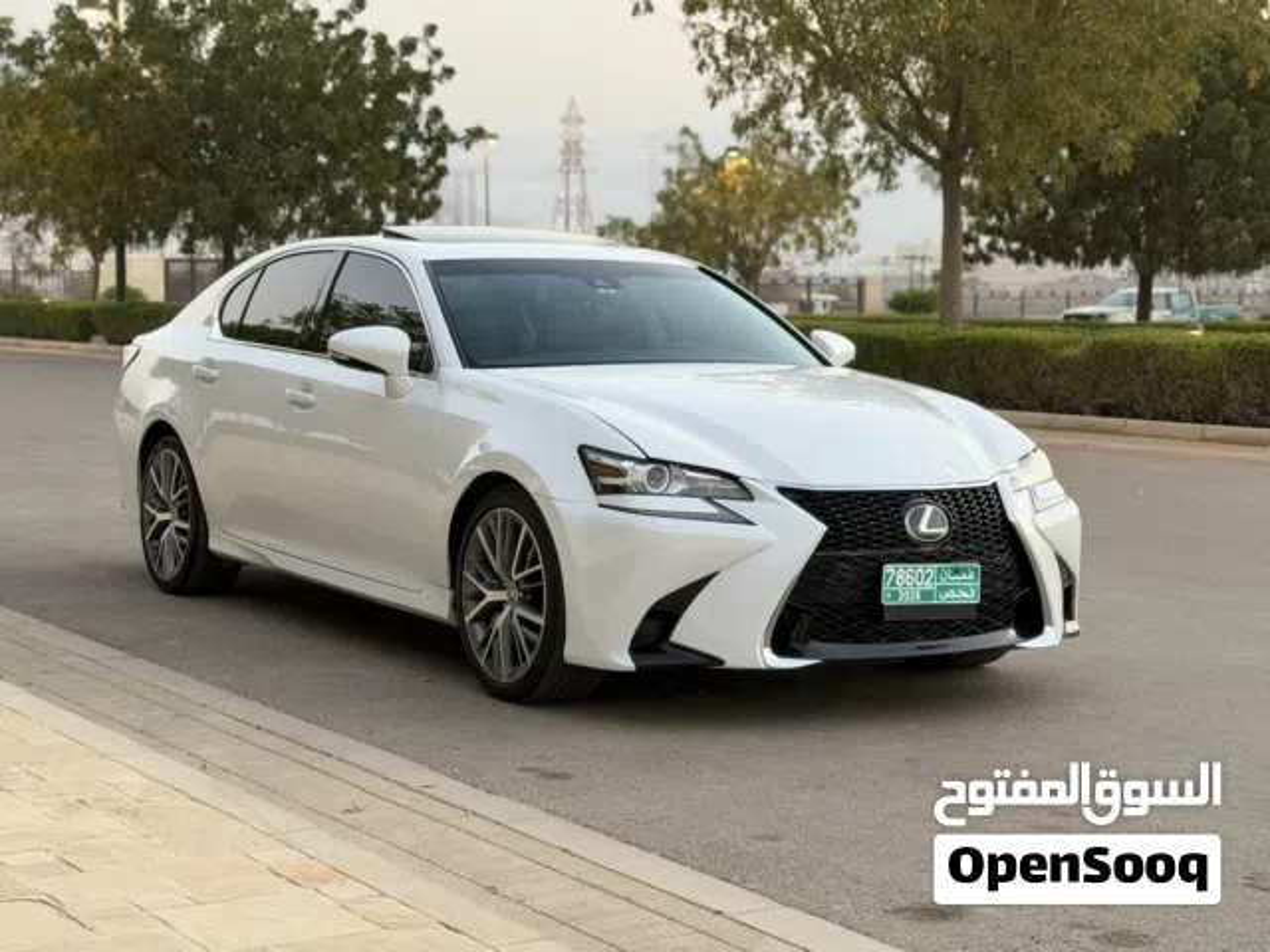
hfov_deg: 39.7
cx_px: 635
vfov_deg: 30.3
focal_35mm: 48
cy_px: 476
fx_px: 1761
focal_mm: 6.76
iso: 64
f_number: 1.78
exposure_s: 1/50
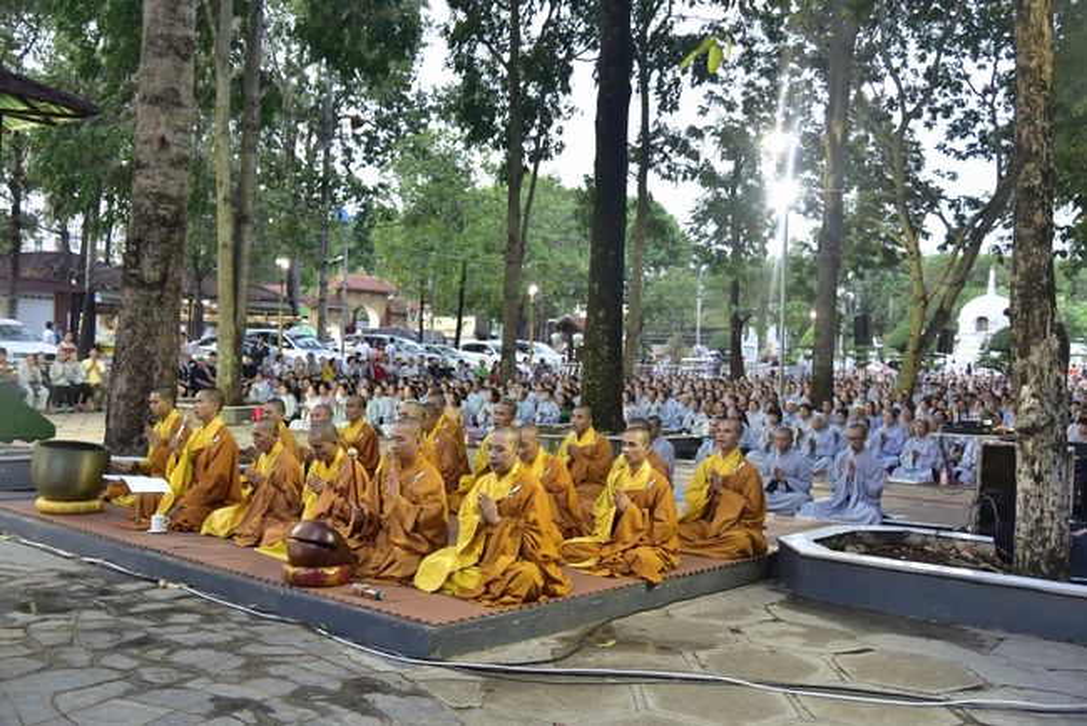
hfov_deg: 50.7
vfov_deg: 35.1
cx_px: 544
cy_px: 363
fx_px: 1148
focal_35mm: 38
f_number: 4
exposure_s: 1/20
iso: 1000
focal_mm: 38
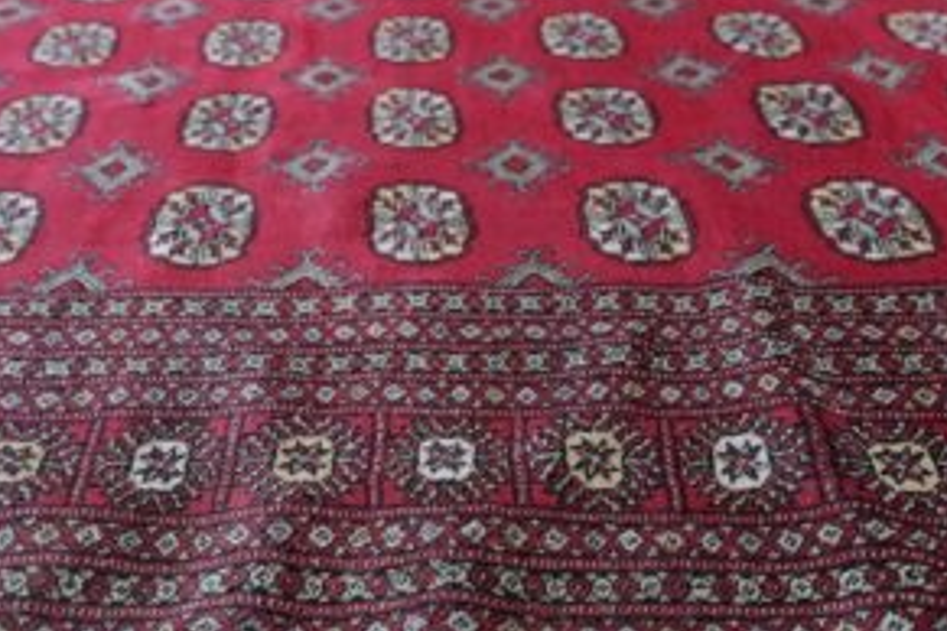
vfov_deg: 20.7
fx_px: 1716
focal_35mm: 65
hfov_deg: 30.8
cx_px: 371
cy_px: 478
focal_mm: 31.6
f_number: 5
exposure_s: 1/160
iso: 500
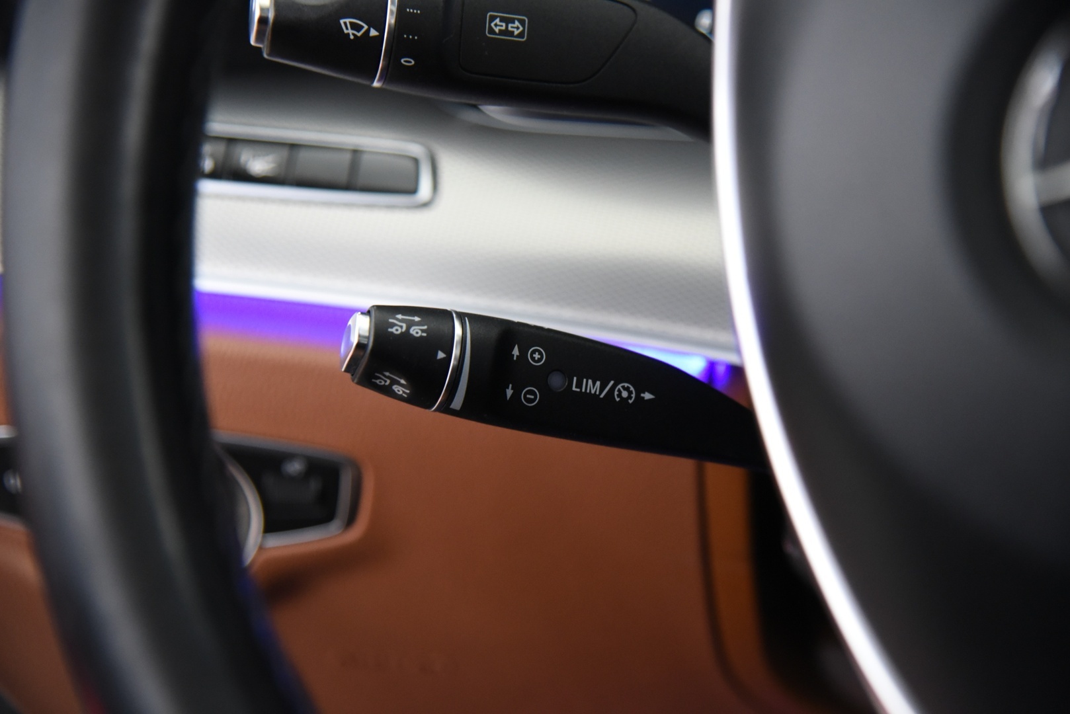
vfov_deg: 18.2
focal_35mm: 75
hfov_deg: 27.0
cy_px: 357
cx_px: 535
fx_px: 2230
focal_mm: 75
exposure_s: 1/20
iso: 4000
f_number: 4
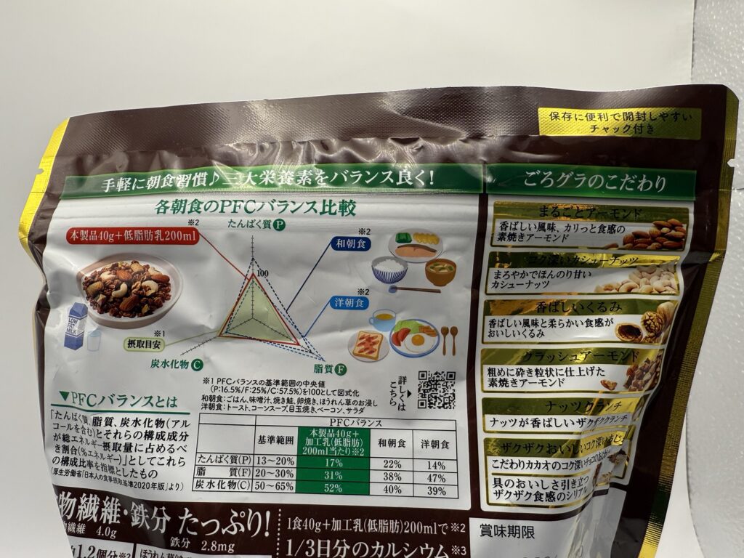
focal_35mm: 24
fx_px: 516
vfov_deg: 56.8
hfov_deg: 71.6
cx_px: 372
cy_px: 279
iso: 100
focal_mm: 2.22
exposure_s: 1/99
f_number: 2.2
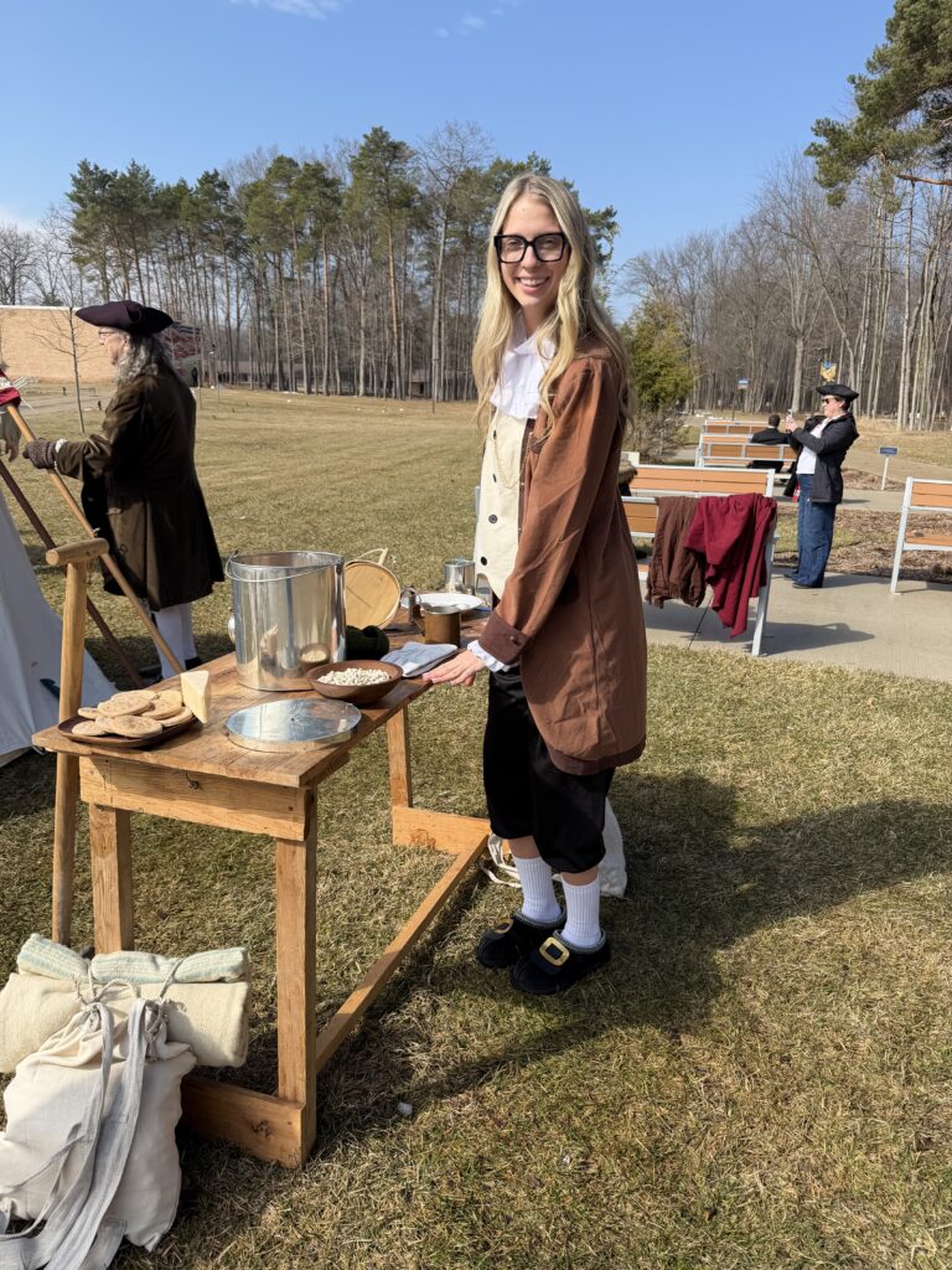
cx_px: 476
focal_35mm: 24
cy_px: 635
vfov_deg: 71.6
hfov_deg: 56.8
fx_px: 880
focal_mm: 6.76
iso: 80
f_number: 1.78
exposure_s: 1/3279
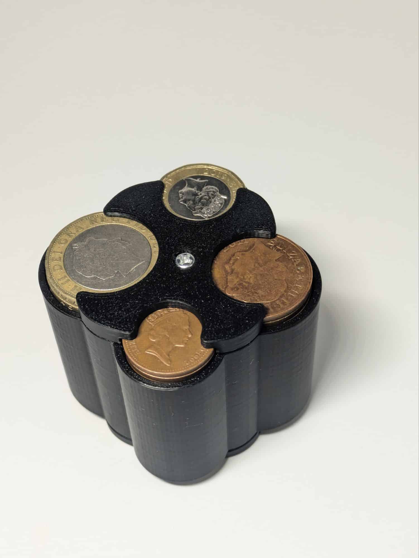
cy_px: 279
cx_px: 210
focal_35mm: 51
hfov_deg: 28.6
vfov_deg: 37.5
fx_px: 822
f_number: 1.89
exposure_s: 1/100
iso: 120
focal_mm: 5.43
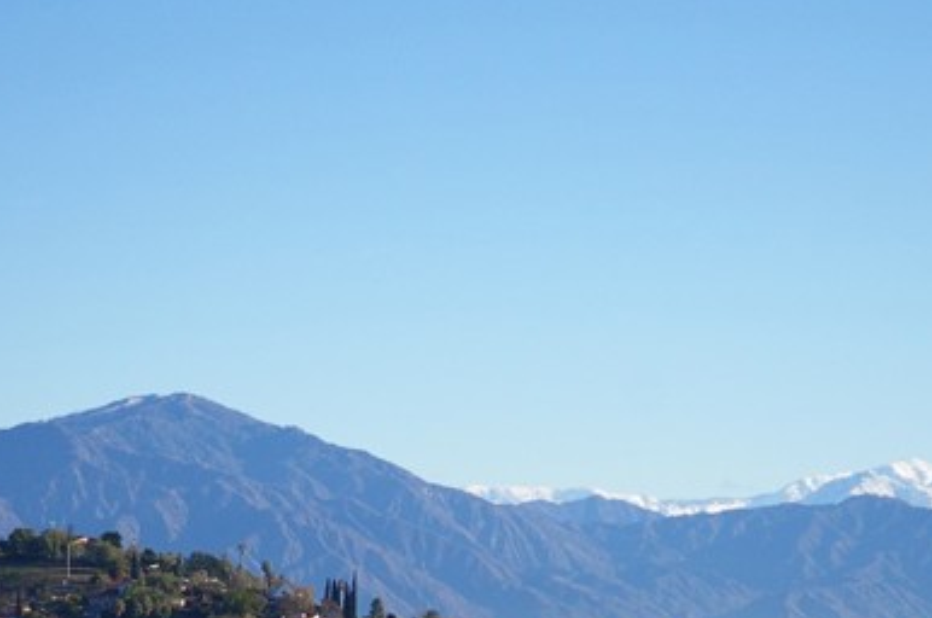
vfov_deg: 7.9
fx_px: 4497
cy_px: 472
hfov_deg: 11.8
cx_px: 425
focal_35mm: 174
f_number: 4
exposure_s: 1/4000
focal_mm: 70
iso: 400
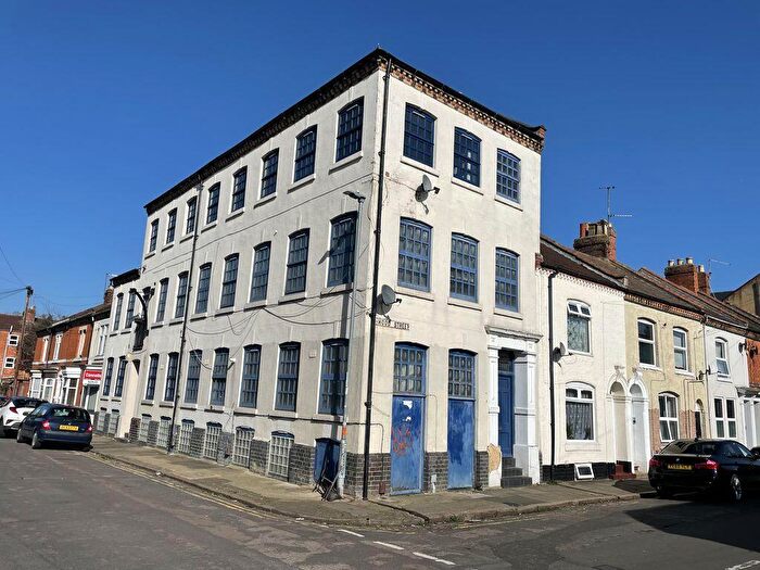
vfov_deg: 53.1
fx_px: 571
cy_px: 285
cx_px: 380
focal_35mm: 26
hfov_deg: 67.3
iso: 32
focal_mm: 4.2
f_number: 1.6
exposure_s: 1/7813
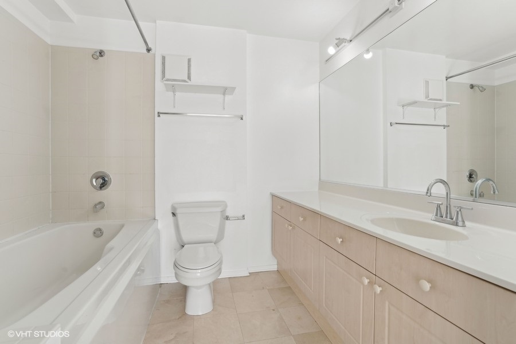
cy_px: 172
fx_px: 244
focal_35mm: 17
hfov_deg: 93.3
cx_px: 258
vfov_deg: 70.4
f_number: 8
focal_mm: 17
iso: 320
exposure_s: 1/30
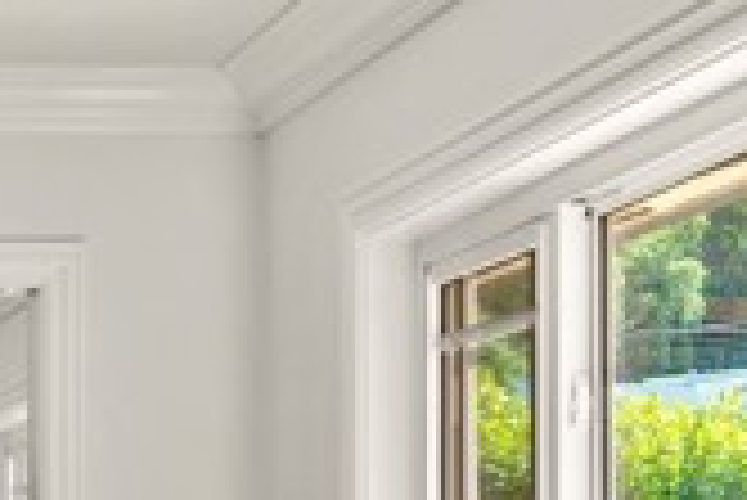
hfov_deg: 13.7
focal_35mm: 135
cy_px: 601
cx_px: -544
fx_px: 2804
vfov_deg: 10.0
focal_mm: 35
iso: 200
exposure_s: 1/6
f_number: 8
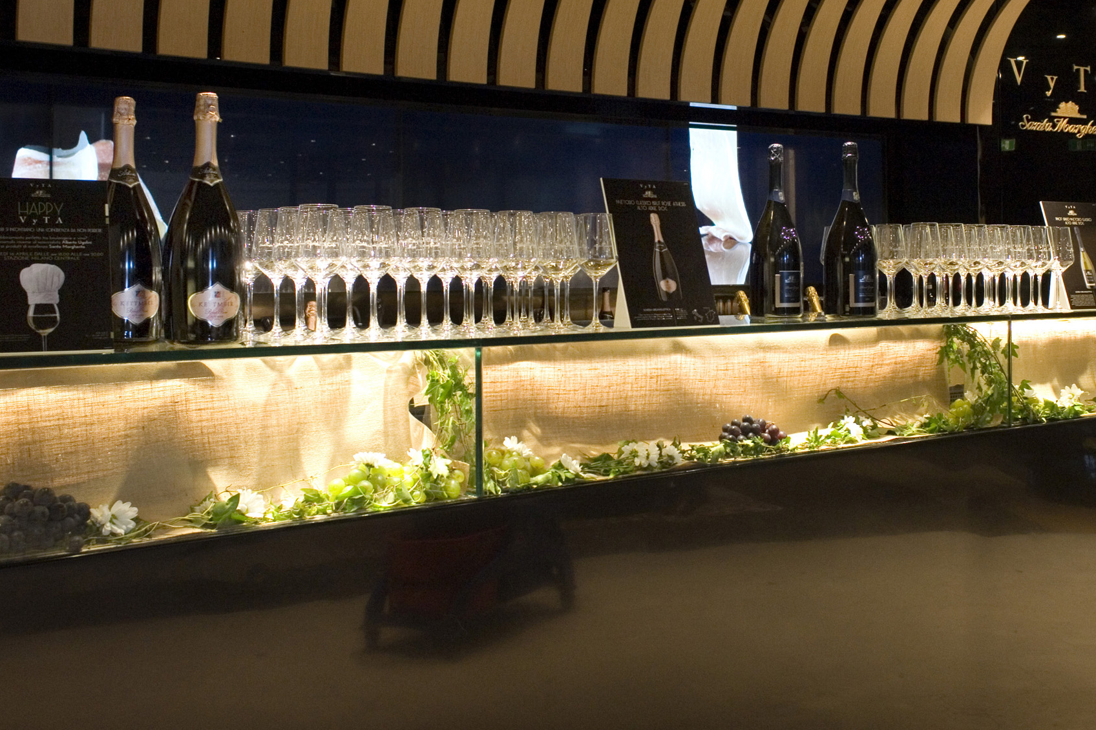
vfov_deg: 33.9
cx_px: 650
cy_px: 242
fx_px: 1187
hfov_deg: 49.3
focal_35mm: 39
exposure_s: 1/80
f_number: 7.1
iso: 2500
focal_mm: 28
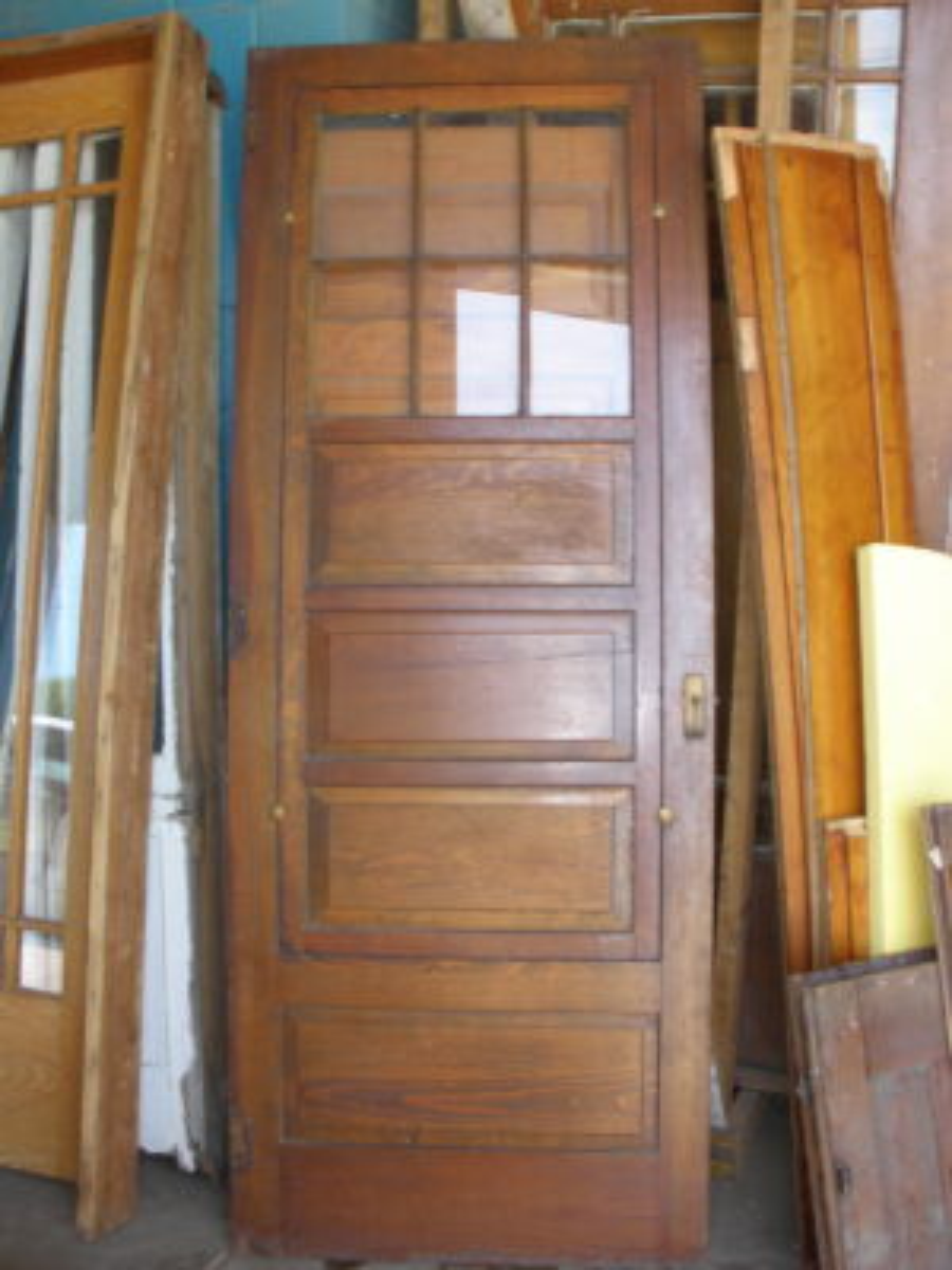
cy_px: 635
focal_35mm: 36
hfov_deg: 39.7
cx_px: 476
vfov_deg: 51.4
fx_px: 1320
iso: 64
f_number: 3.5
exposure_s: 1/30
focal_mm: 6.3
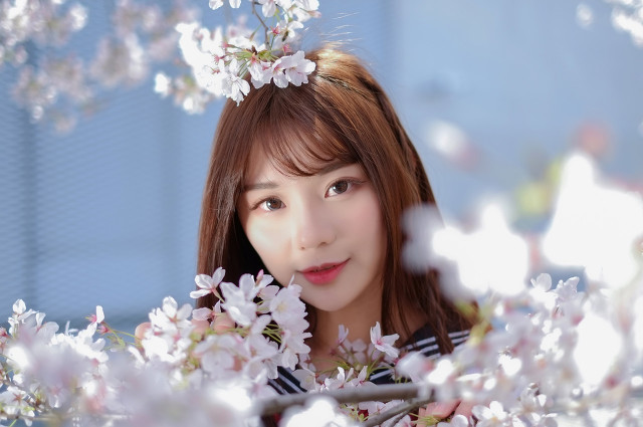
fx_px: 945
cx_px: 322
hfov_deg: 37.6
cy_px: 214
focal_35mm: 53
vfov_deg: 25.5
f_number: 1.4
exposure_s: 1/1700
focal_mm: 35
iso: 200
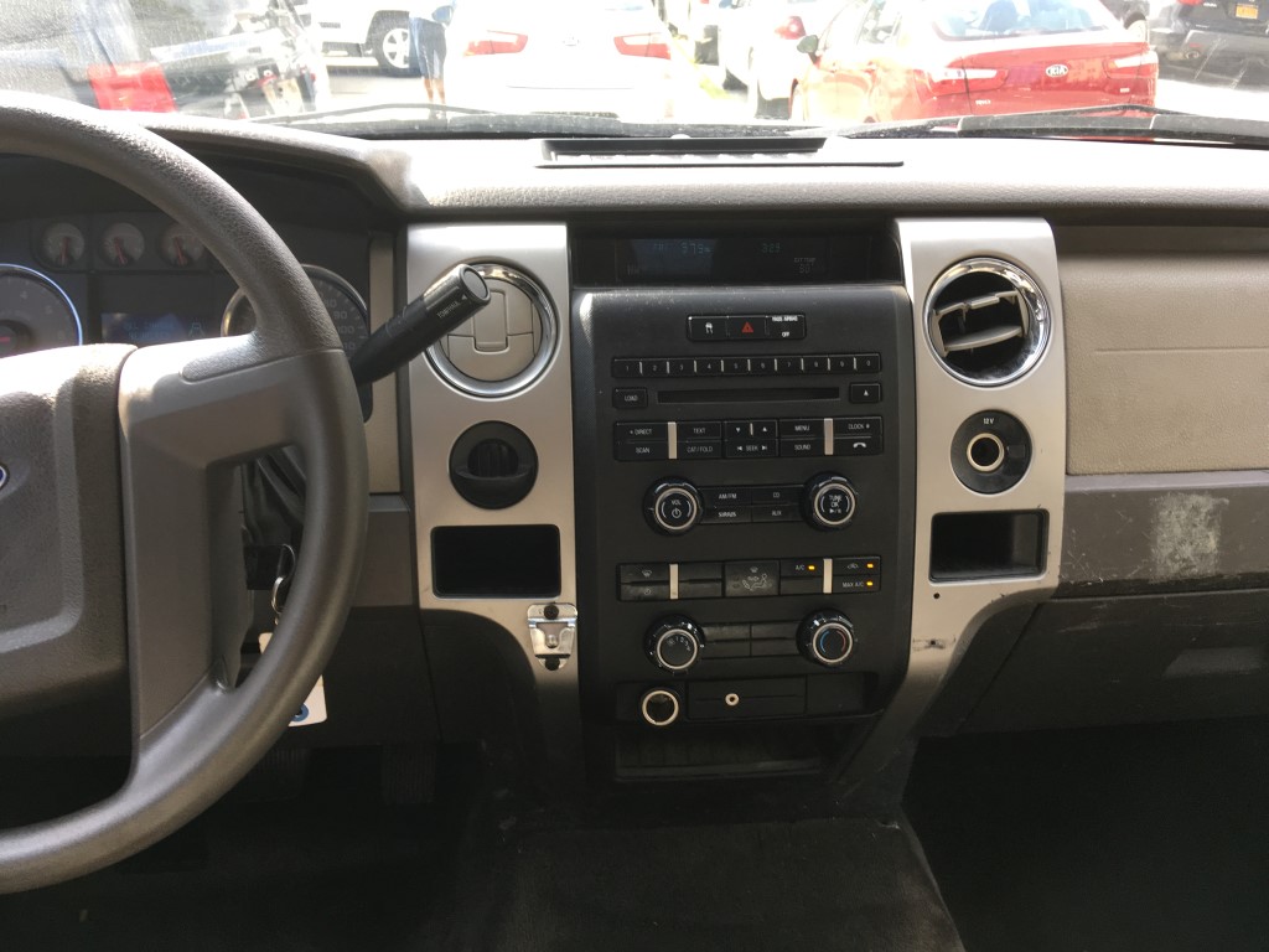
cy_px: 476
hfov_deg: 61.7
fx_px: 1063
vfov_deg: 48.2
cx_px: 634
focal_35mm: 29
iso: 32
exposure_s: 1/120
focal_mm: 4.15
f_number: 2.2
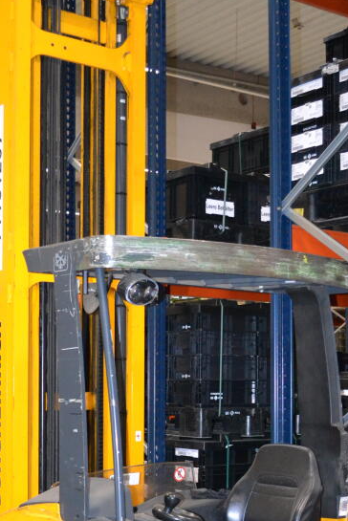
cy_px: 392
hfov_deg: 20.6
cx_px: 121
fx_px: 956
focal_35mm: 66
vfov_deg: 30.0
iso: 2200
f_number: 3.8
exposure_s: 1/60
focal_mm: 20
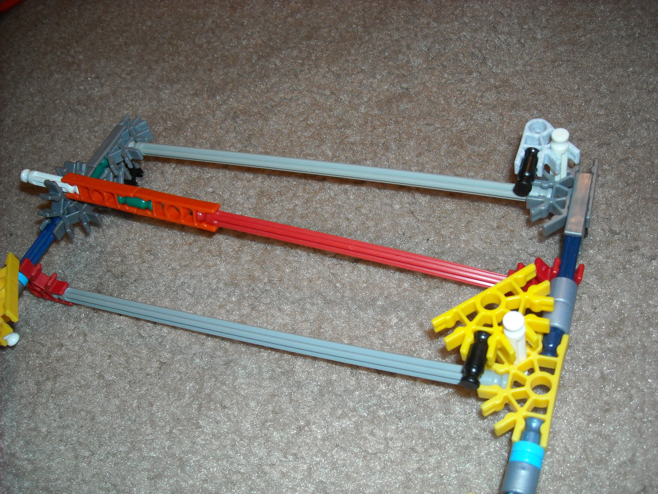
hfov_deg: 52.6
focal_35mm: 35
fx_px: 665
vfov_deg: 40.7
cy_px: 247
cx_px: 329
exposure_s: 1/60
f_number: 2.8
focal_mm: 5.7
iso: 200
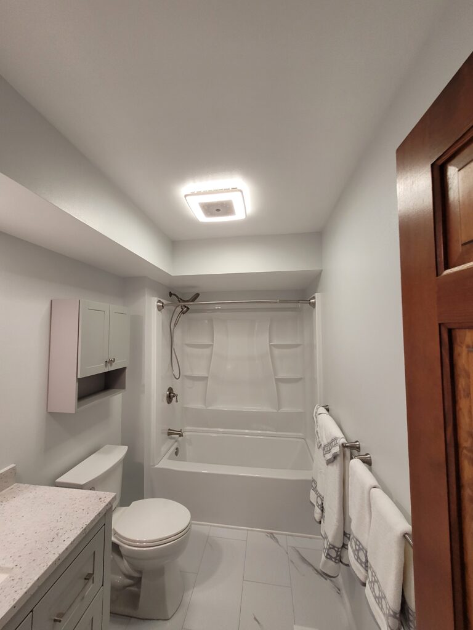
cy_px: 315
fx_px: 237
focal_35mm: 13
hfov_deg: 89.9
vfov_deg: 106.2
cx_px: 236
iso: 160
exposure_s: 1/60
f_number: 2.2
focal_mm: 1.74
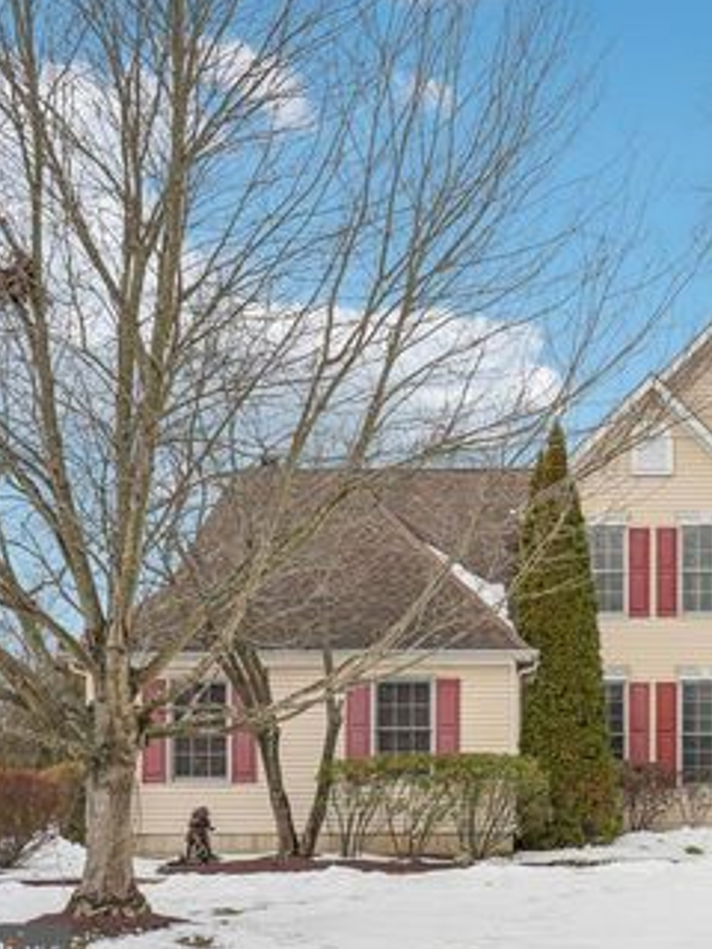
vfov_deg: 32.2
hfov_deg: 23.7
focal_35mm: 60
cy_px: 482
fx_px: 1645
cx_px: 653
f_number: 8
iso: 100
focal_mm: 40
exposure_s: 1/250
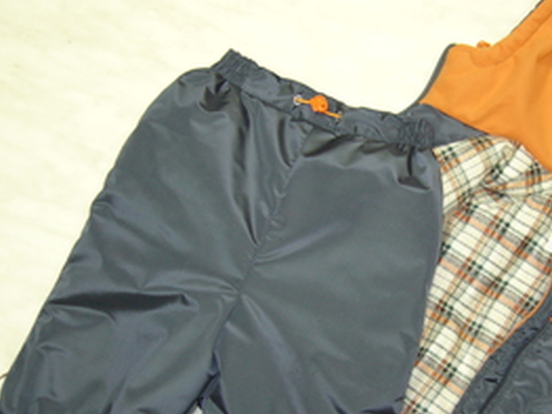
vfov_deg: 24.2
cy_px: 288
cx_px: 445
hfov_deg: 31.3
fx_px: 956
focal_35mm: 60
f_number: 2.8
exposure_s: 1/10
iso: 100
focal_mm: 5.8
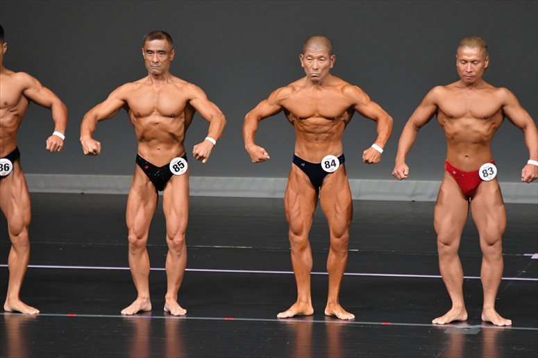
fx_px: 5602
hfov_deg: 5.5
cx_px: 269
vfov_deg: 3.7
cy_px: 179
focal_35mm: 375
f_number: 5.6
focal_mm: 250
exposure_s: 1/400
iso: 4000
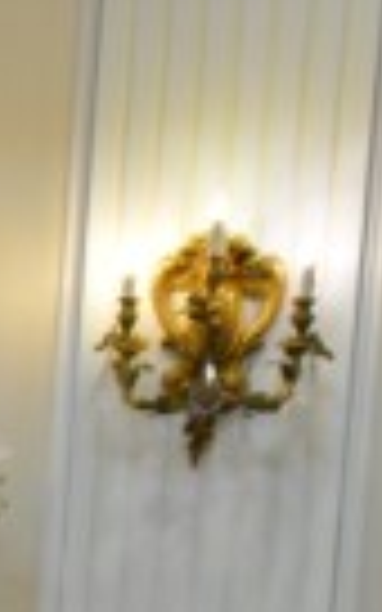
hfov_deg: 6.5
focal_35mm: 178
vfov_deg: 11.2
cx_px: -919
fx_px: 2965
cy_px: 999
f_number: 4
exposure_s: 1/60
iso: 640
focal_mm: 22
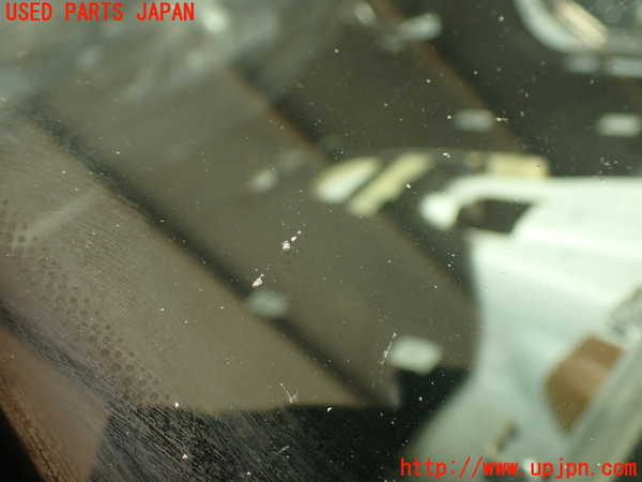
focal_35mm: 36
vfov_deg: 39.7
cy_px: 241
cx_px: 321
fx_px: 668
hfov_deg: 51.4
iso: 125
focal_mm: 6.37
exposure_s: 1/80
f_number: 2.5
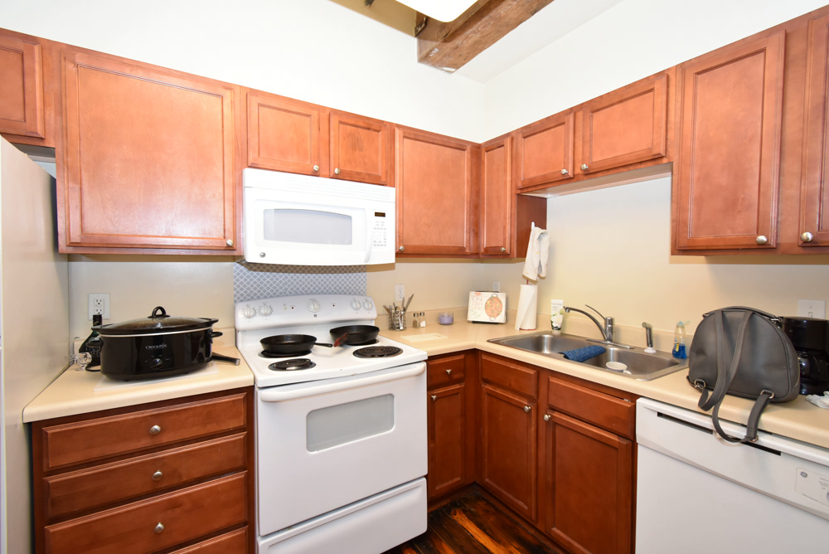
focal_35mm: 15
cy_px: 277
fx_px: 346
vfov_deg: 77.4
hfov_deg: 100.4
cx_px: 414
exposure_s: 1/60
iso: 720
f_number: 4.5
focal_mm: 10
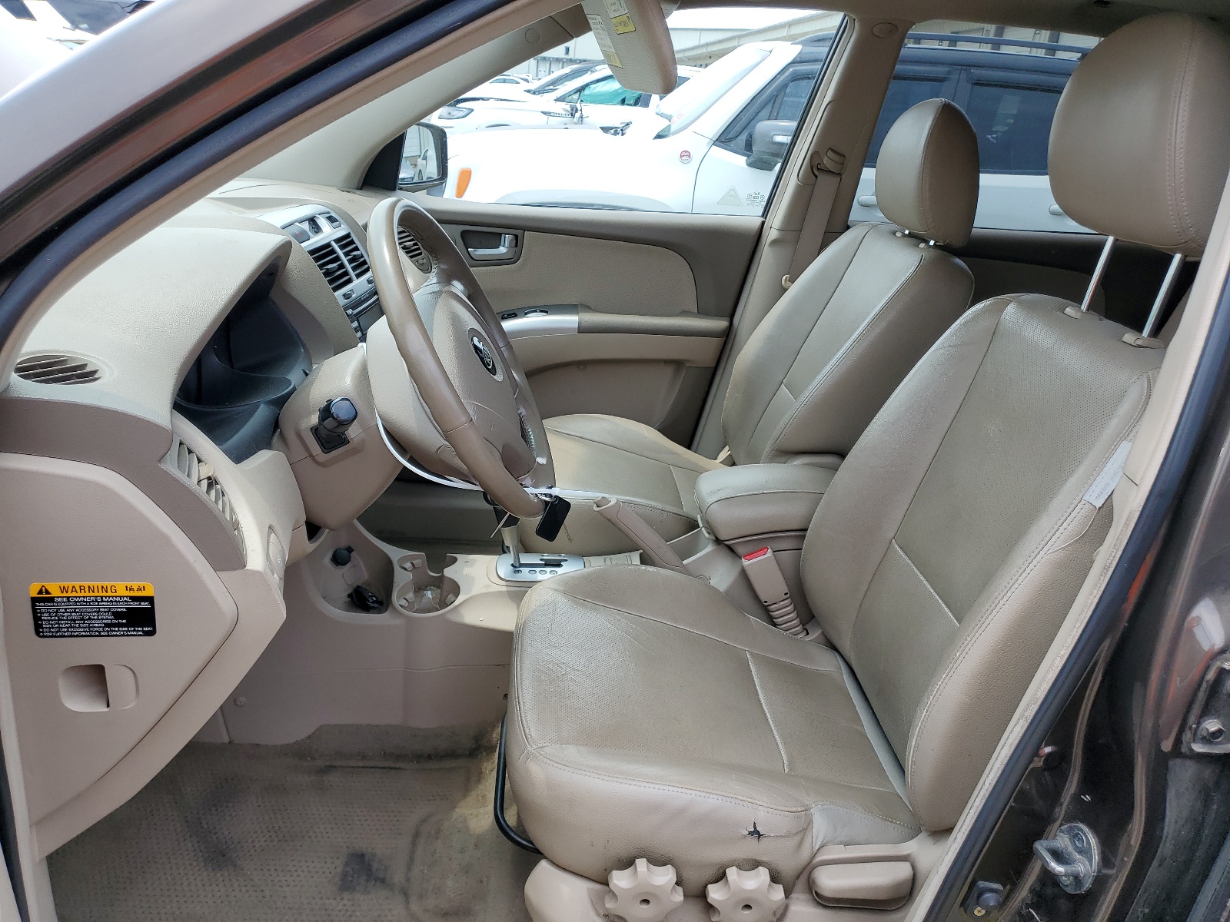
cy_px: 461
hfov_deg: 67.3
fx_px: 924
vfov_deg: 53.1
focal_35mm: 26
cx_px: 615
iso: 50
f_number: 1.5
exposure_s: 1/714
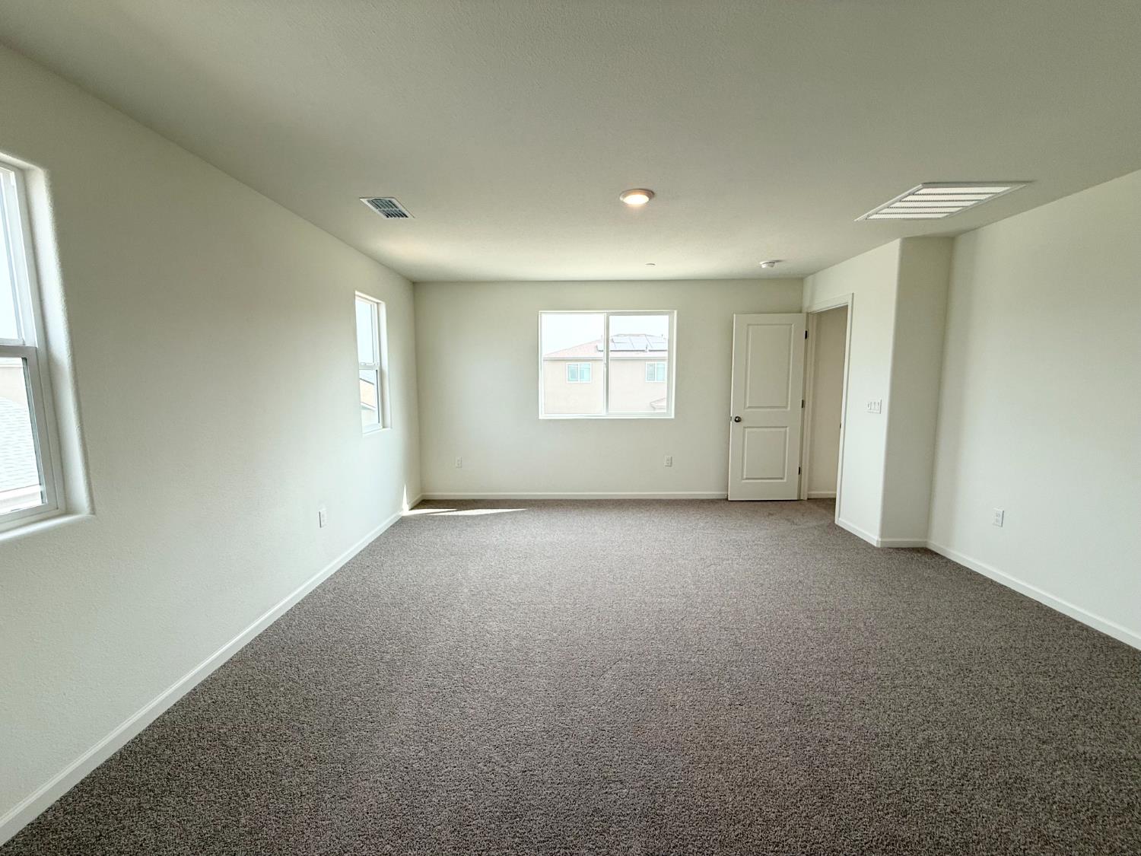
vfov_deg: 85.7
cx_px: 570
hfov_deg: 102.1
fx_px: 461
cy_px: 428
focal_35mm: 14
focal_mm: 2.22
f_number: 2.2
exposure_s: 1/180
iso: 64
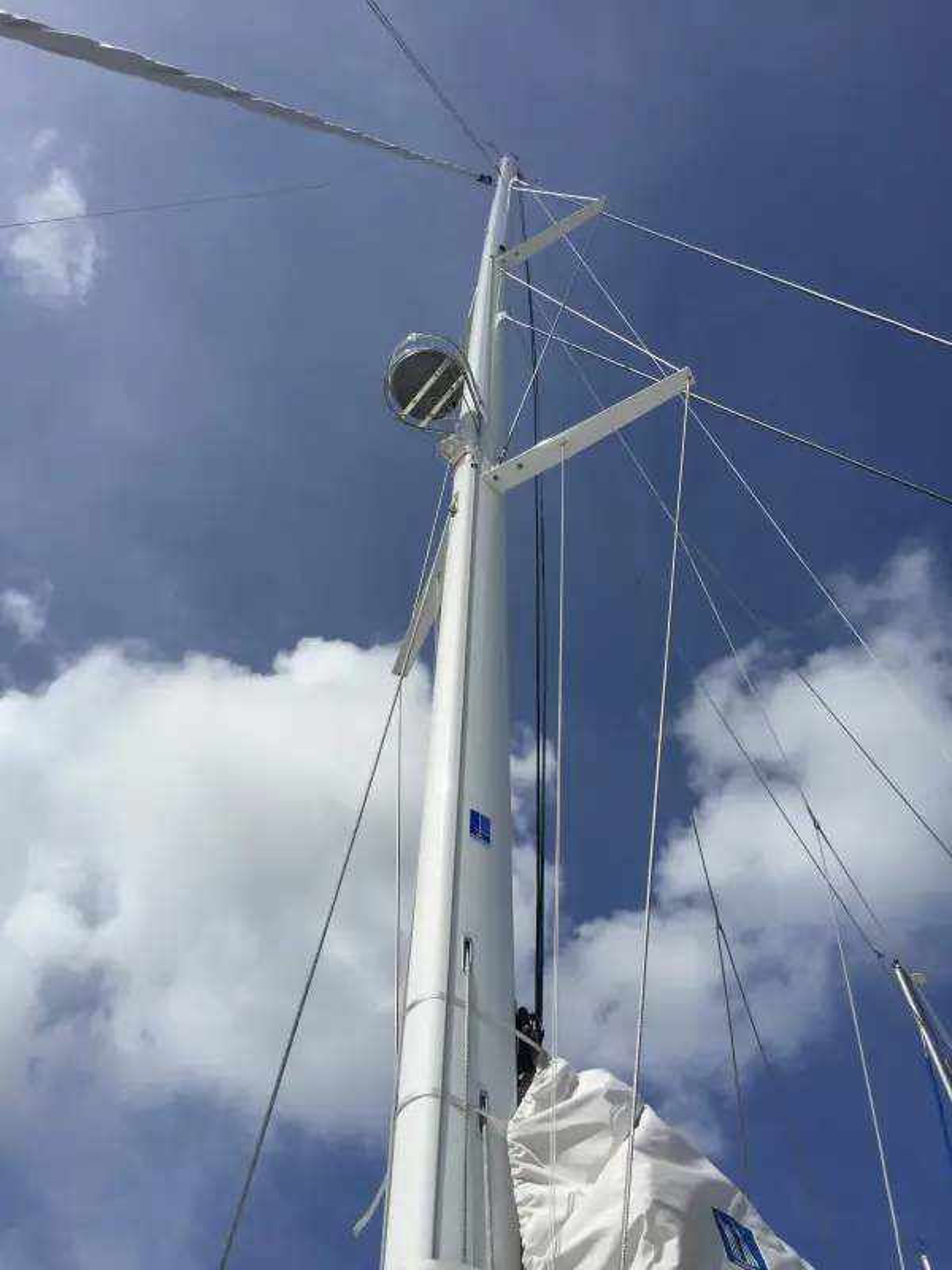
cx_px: 476
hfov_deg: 48.2
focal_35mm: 29
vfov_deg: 61.7
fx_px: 1063
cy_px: 635
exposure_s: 1/5650
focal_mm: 4.15
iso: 32
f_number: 2.2
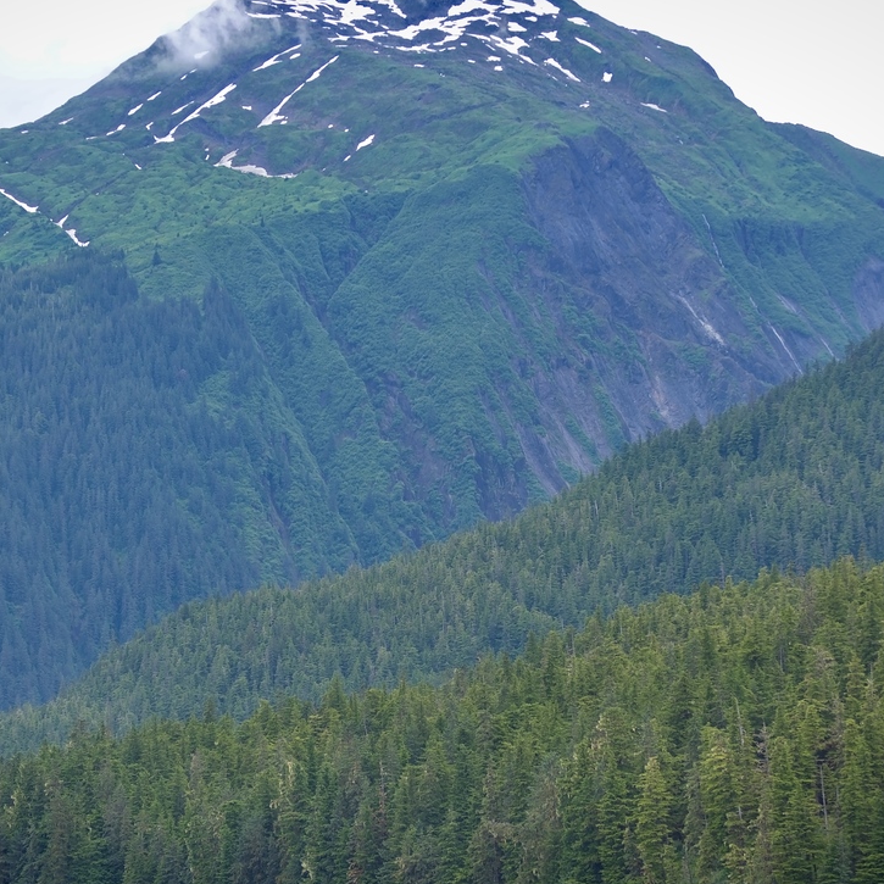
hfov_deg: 11.6
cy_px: 457
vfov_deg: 11.6
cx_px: 402
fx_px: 4334
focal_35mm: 150
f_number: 5
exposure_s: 1/200
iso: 100
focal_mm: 100
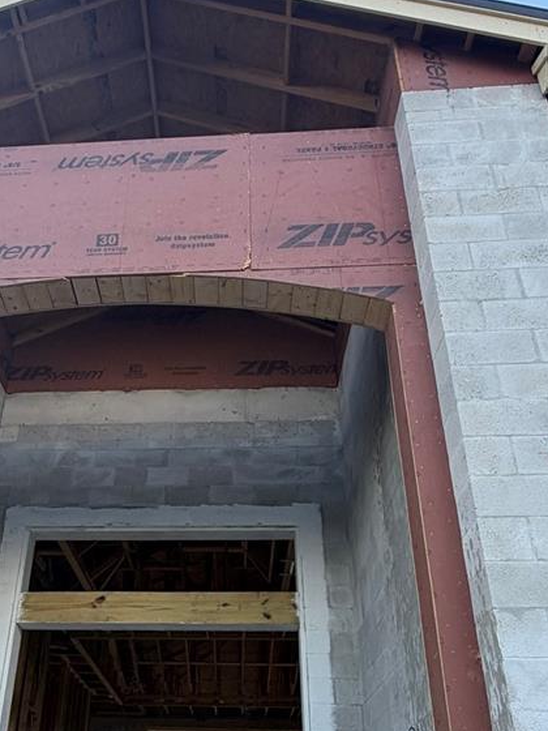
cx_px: 188
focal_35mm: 30
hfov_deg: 46.2
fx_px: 633
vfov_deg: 55.5
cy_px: 590
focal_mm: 2.22
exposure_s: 1/174
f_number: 2.2
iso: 50
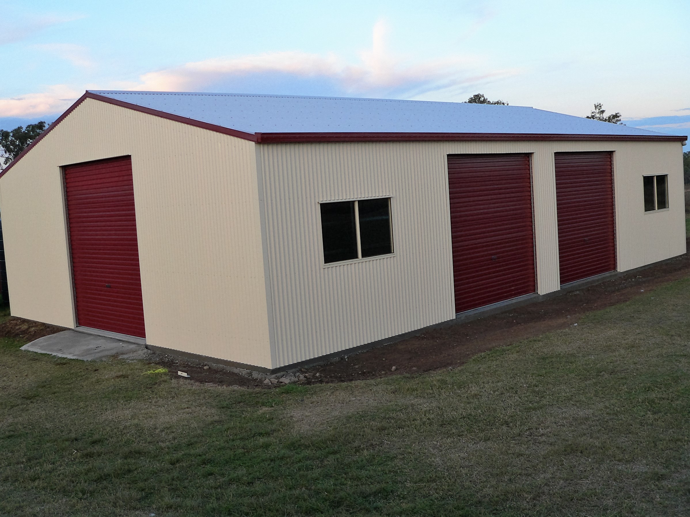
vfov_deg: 39.6
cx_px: 345
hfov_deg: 51.4
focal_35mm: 36
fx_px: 717
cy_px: 258
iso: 80
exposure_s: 1/60
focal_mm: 6
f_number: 2.8
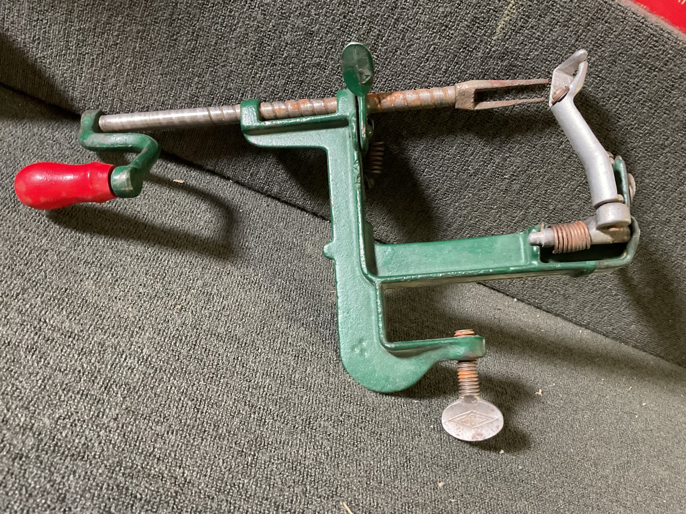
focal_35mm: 29
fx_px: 575
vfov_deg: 48.2
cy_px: 257
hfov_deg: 61.7
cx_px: 343
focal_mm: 3
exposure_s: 1/40
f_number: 1.8
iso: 320
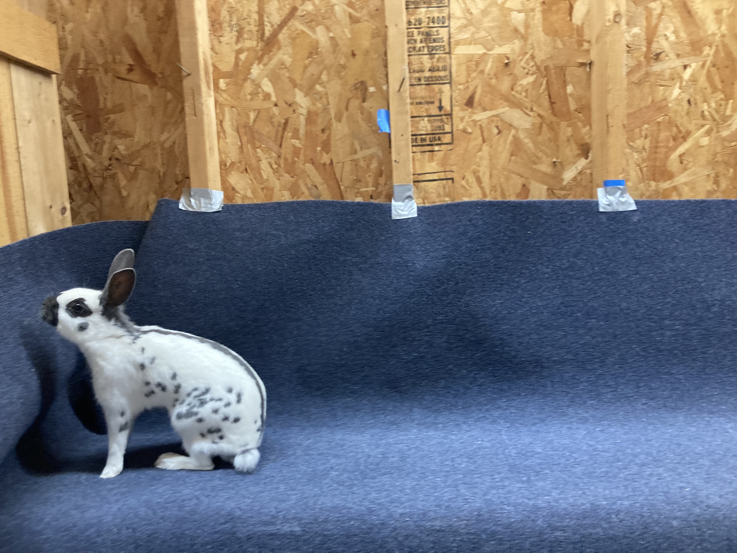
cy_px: 276
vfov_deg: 49.7
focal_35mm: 28
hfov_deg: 63.4
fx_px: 596
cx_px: 368
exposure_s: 1/60
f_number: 1.8
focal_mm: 3.99
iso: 320
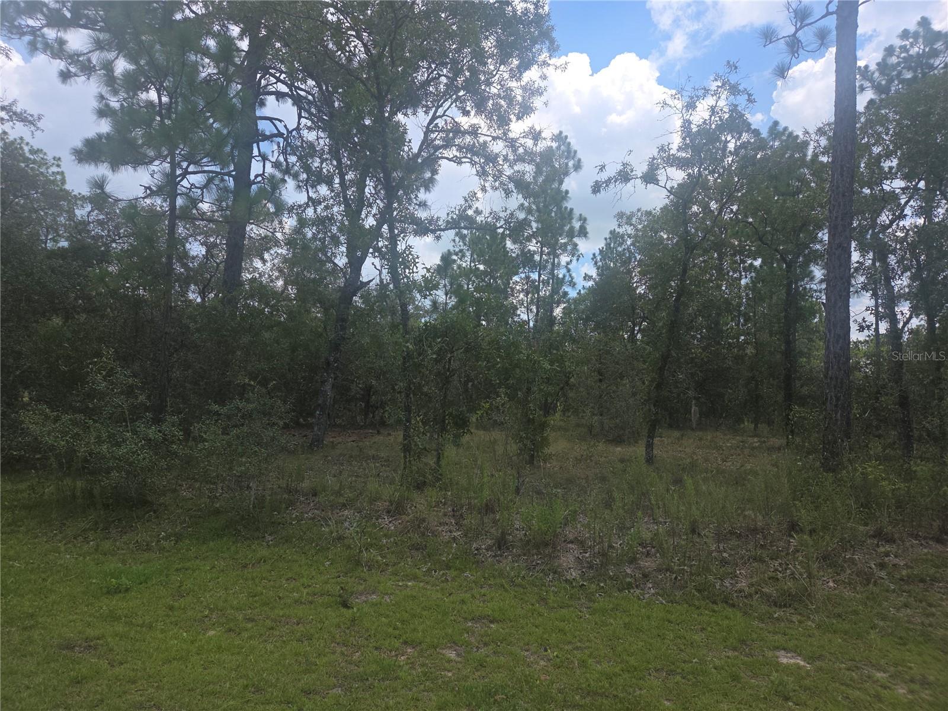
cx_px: 474
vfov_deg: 58.9
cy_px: 356
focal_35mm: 23
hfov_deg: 73.9
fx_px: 630
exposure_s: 1/1186
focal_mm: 5.4
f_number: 1.8
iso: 25
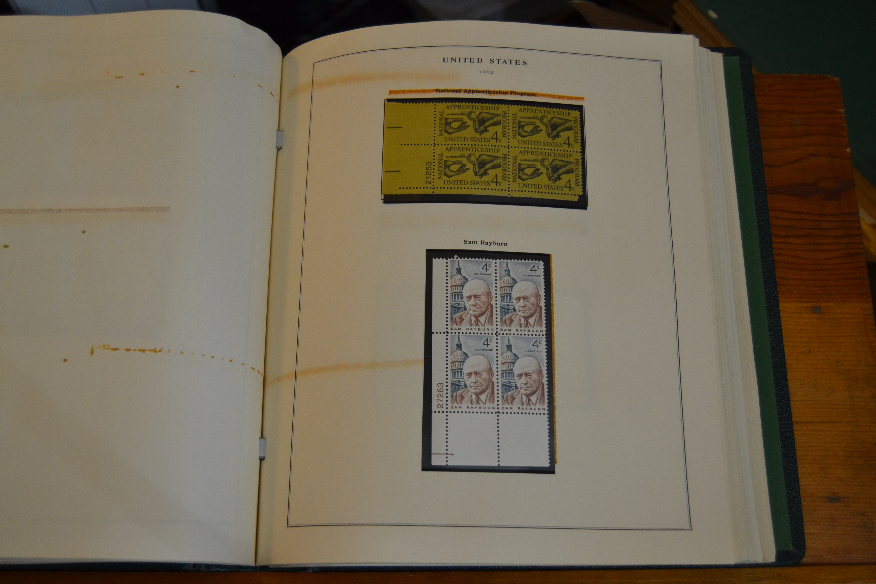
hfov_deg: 49.6
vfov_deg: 34.2
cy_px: 292
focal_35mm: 39
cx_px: 438
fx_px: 949
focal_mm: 26
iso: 1000
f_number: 4
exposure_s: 1/60
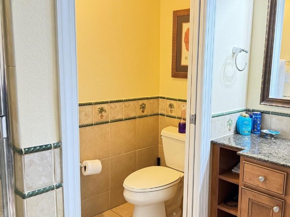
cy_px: 108
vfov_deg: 40.7
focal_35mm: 35
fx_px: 293
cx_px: 173
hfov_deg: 52.3
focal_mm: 6.86
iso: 500
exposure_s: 1/60
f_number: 1.78
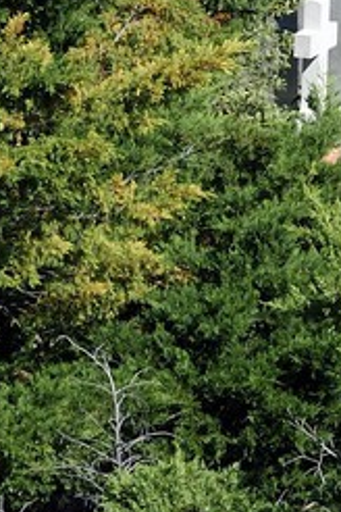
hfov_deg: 1.6
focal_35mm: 878
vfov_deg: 2.3
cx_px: 743
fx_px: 12474
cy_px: -1057
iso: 100
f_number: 8
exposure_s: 1/250
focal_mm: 135
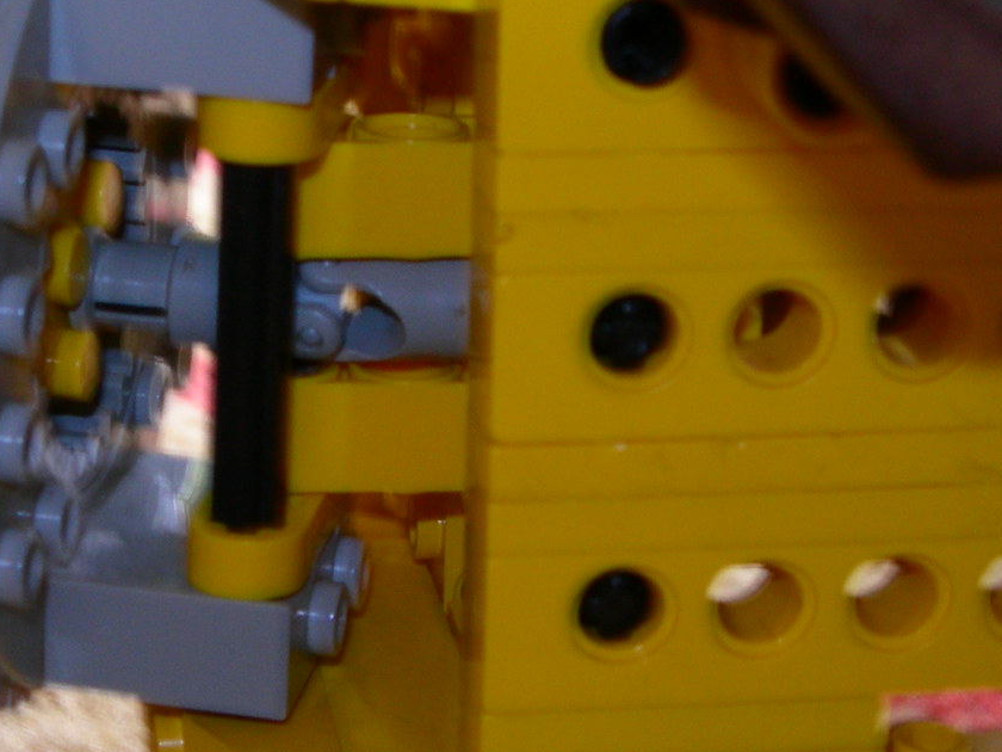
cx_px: 203
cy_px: 413
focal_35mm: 100
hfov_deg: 19.4
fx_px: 2895
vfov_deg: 14.8
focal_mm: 8.5
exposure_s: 1/1.5
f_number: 4.9
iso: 84
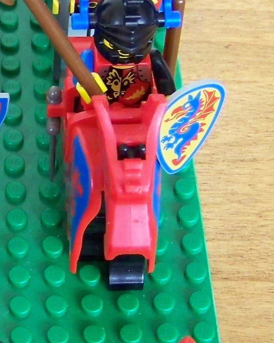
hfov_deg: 11.4
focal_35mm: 132
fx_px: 1337
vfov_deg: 14.5
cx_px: -62
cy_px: 88
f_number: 2.8
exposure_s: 1/60
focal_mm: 6.3
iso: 200
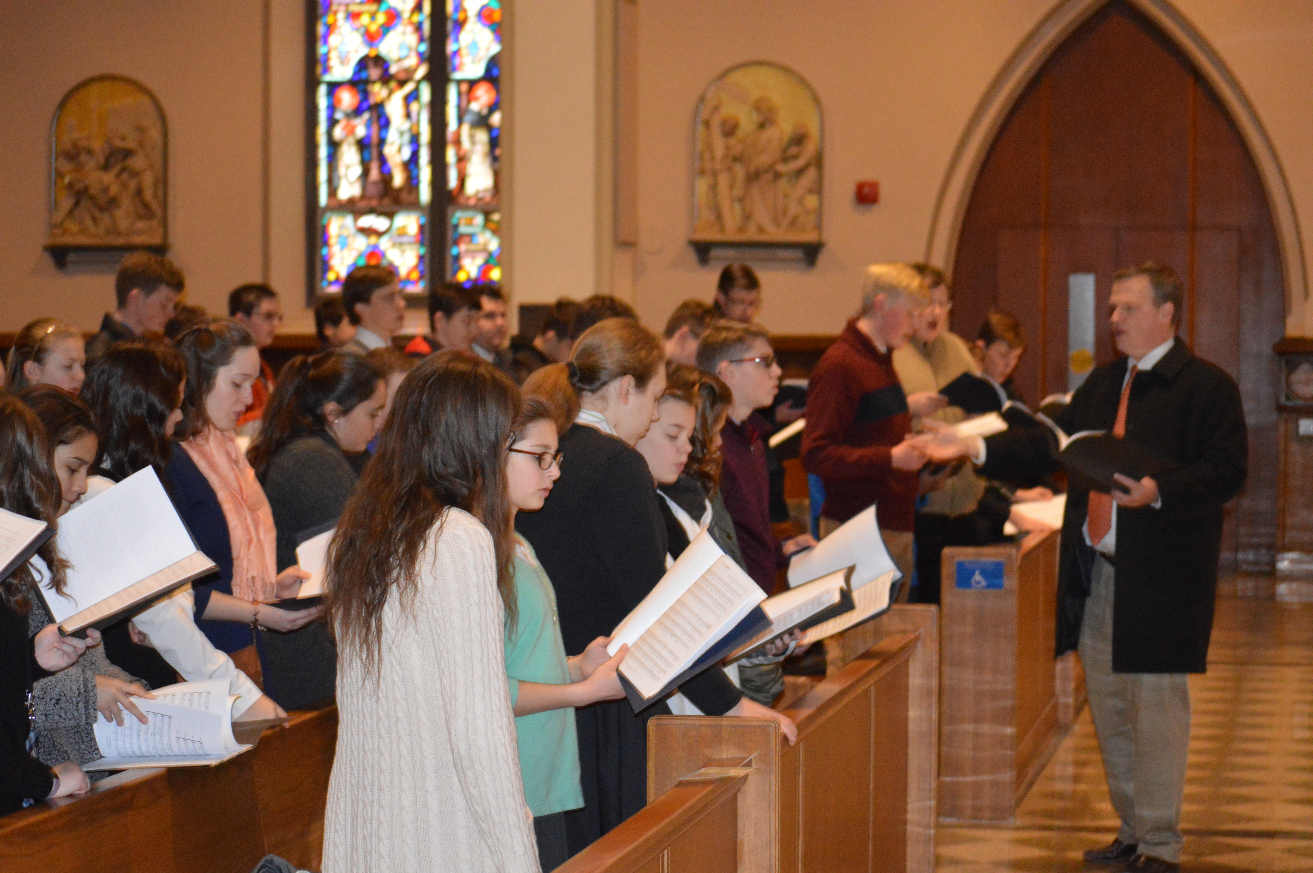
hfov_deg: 24.6
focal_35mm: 82
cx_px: 656
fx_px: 3006
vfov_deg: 16.5
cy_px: 436
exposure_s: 1/60
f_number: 4
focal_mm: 55
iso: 3200
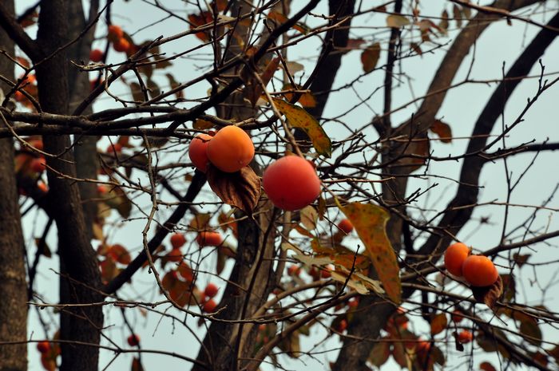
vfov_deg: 8.7
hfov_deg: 13.1
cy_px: 186
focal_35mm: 158
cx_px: 280
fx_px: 2443
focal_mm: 105
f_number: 11
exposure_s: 1/50
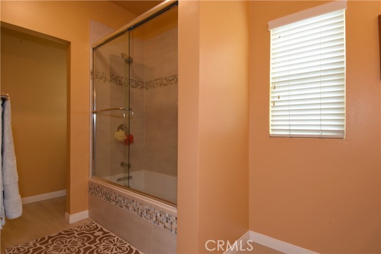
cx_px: 190
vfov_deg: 67.4
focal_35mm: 18
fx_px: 191
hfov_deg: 90.0
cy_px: 127
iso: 400
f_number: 16
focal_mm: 12
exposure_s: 1/4
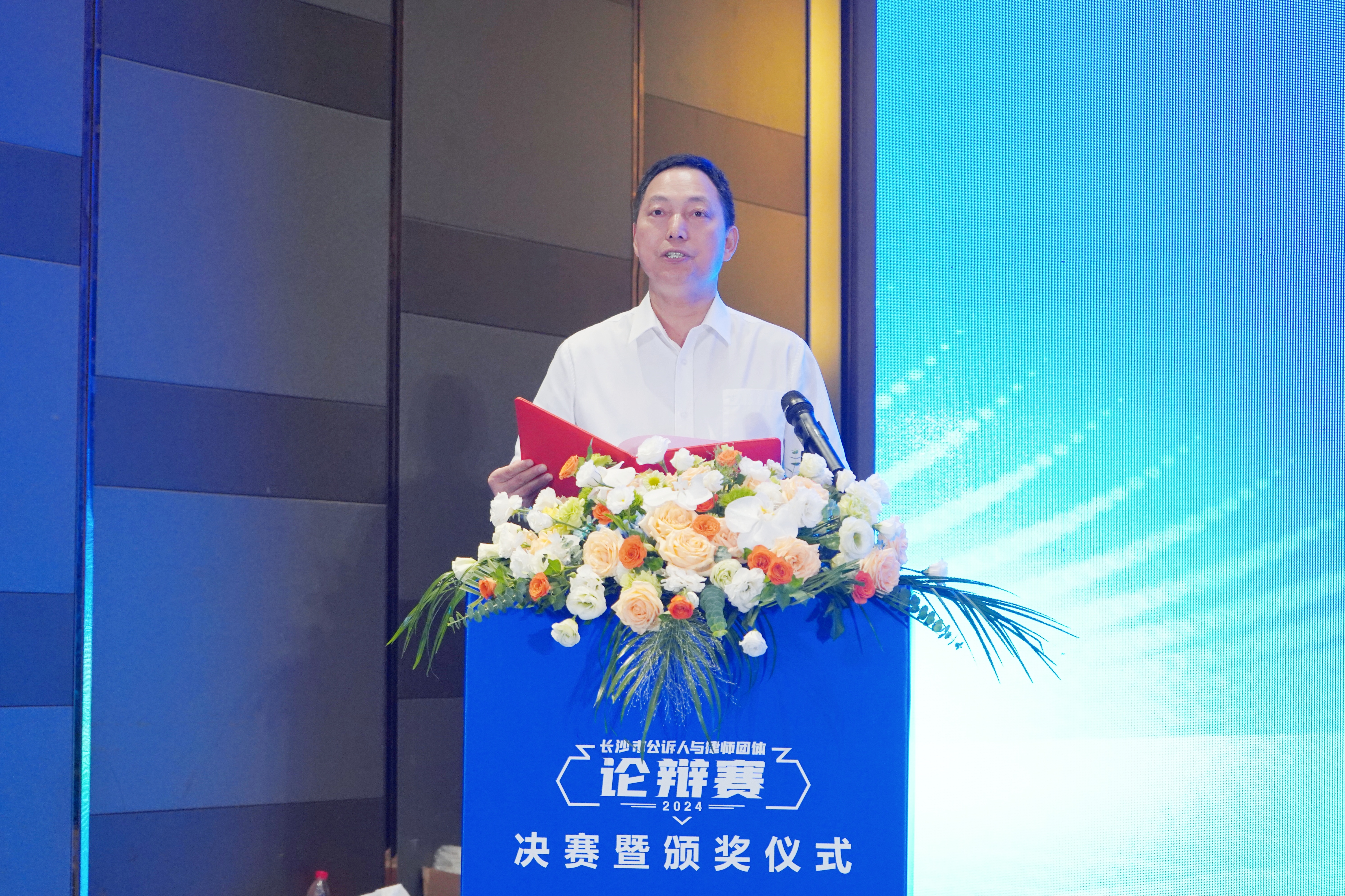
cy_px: 448
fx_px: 2615
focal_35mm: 70
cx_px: 672
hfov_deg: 28.8
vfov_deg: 19.5
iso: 4000
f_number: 5.6
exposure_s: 1/160
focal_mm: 70
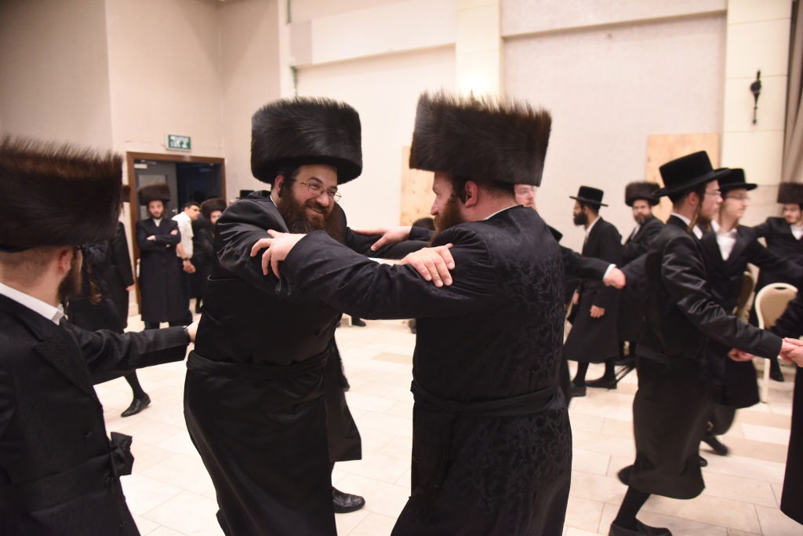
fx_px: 535
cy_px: 268
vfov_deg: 53.1
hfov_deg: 73.7
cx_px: 402
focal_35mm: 24
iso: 2500
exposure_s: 1/125
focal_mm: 24
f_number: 5
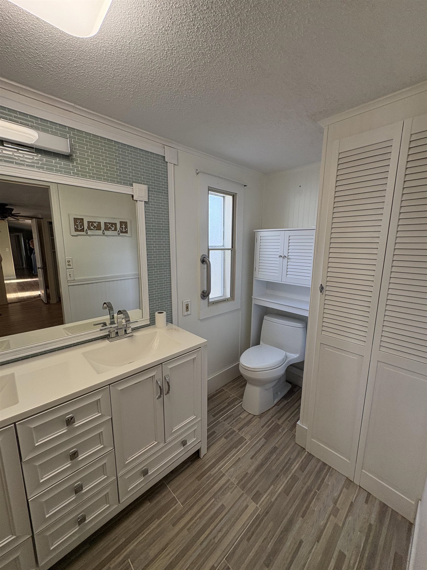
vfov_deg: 102.1
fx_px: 230
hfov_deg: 85.7
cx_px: 214
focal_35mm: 14
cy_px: 285
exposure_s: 1/120
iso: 160
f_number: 2.2
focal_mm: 2.22
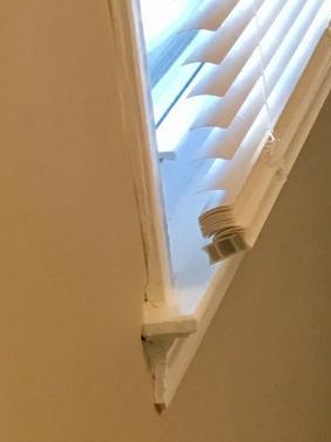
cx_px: 847
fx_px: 1952
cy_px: -36
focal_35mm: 153
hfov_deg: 8.6
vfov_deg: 12.7
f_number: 2.2
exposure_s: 1/30
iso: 40
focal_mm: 4.15
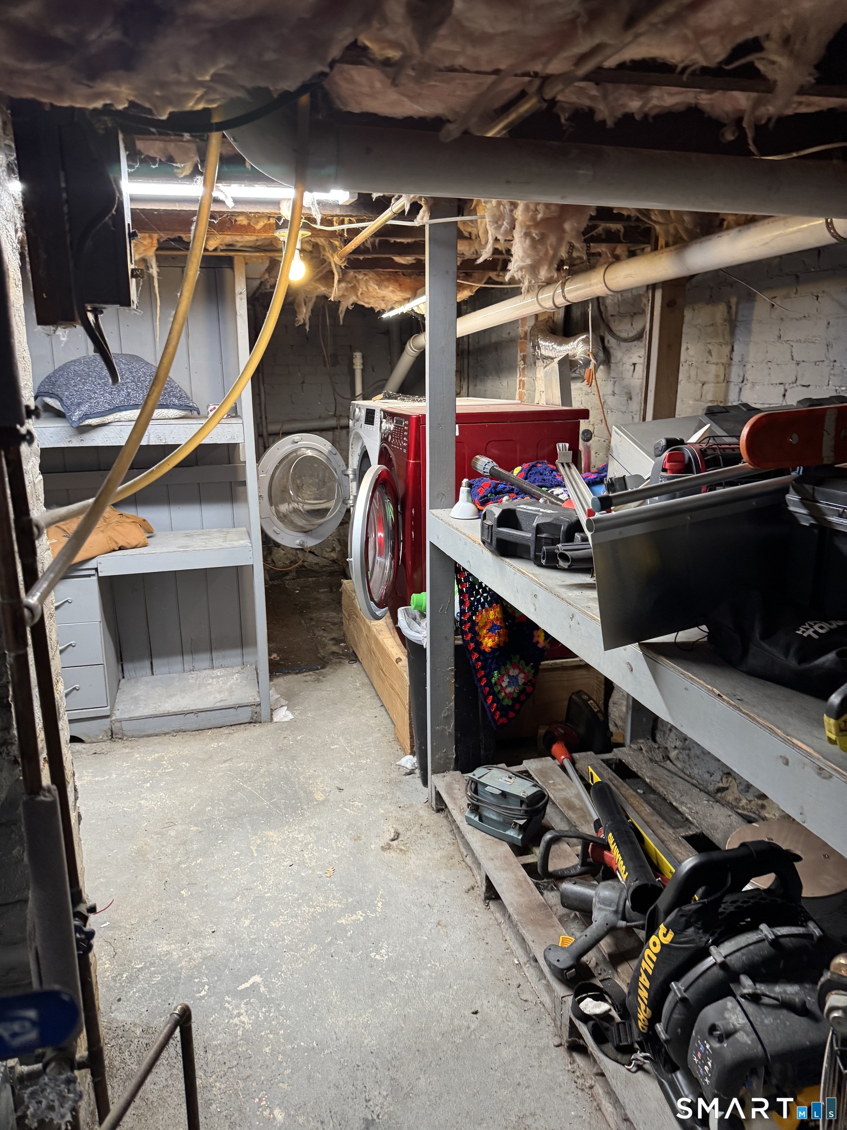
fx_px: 783
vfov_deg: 71.6
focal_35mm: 24
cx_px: 424
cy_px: 565
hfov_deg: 56.8
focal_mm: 6.76
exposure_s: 1/60
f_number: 1.78
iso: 250
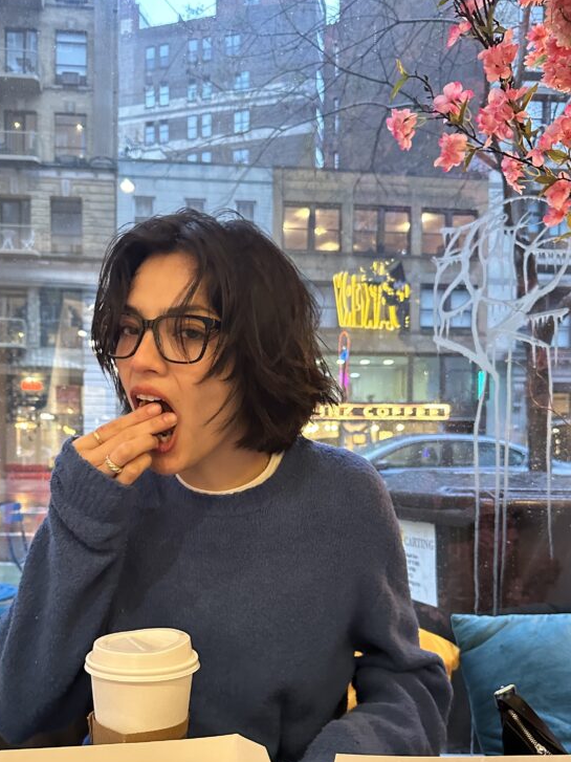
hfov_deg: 42.6
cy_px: 478
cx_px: 210
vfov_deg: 54.7
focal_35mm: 33
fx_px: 726
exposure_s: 1/60
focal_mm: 6.86
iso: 800
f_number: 1.78
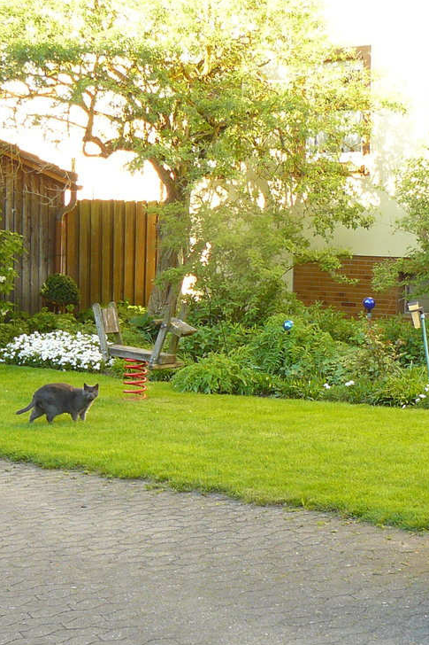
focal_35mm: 84
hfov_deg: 16.2
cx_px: 162
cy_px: 372
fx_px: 1502
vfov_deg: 24.2
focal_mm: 6.8
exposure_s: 1/80
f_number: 2.8
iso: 100
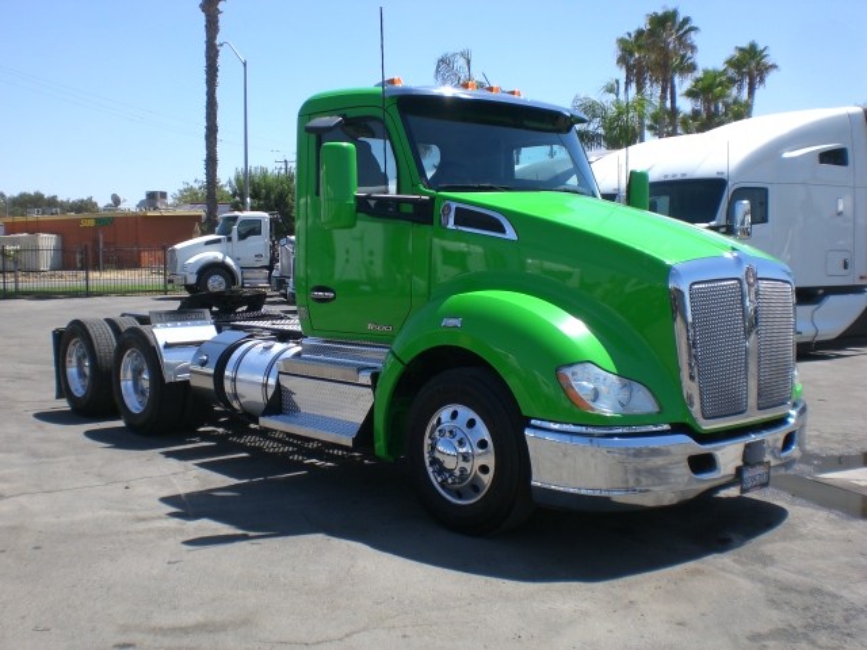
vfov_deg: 37.7
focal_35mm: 38
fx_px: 952
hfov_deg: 49.0
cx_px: 434
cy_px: 325
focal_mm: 6.3
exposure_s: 1/320
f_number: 4.4
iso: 50
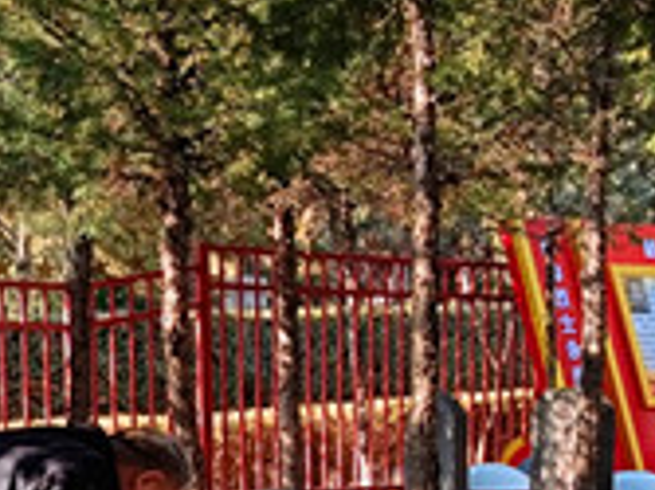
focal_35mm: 72
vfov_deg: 19.7
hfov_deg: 27.0
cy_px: 504
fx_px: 1361
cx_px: 306
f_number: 1.75
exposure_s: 1/100
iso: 239
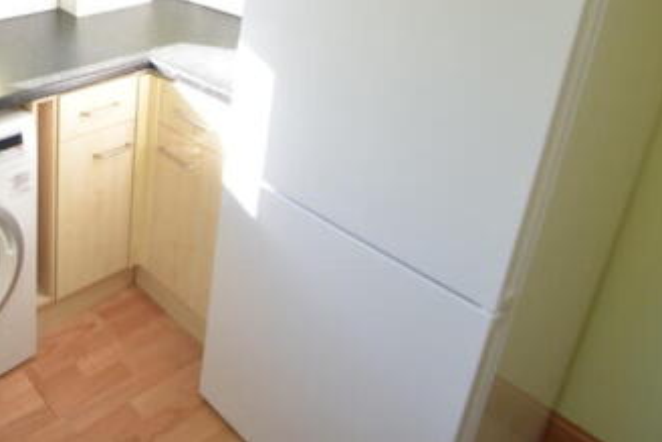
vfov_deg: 38.8
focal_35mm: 30
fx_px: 552
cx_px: 11
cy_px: 3
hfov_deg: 50.9
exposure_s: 1/200
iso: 800
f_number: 6.3
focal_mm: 10
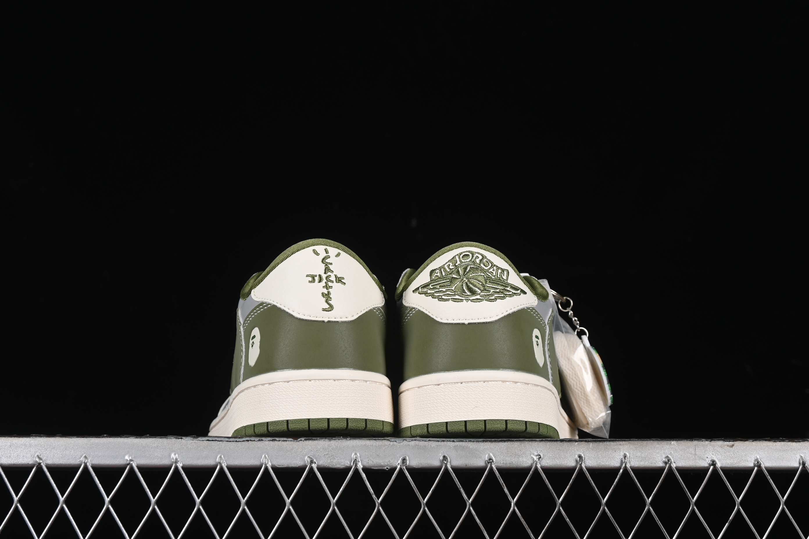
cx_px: 404
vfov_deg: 18.2
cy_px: 270
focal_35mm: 75
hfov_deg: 27.0
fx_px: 1685
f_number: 8
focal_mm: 50
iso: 160
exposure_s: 1/80
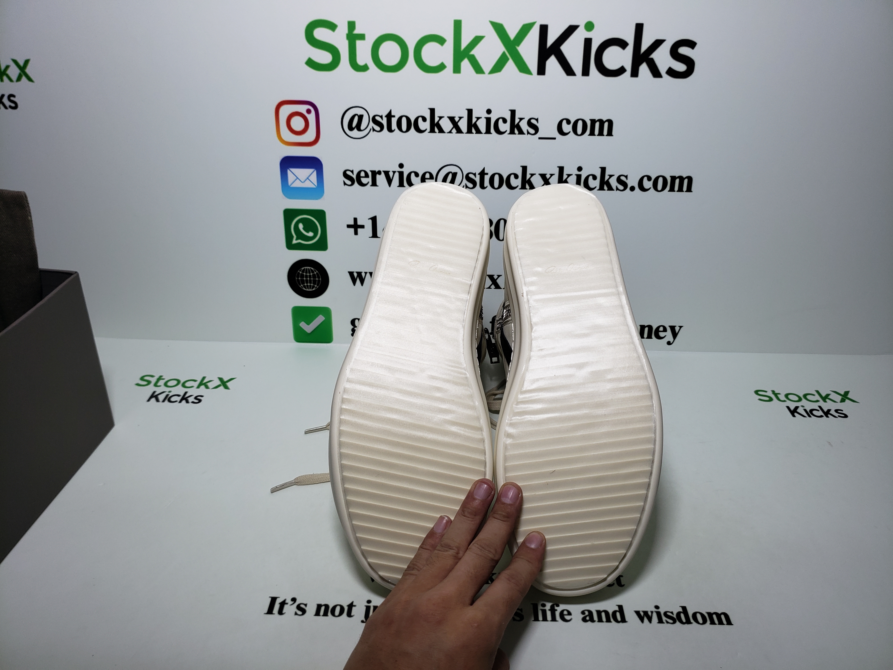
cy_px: 335
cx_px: 446
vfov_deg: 53.1
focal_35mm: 26
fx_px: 671
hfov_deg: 67.3
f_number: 1.5
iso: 50
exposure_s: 1/690
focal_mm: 4.3
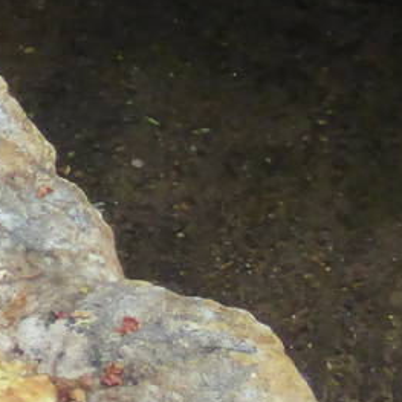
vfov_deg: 10.4
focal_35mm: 167
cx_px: -488
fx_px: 2194
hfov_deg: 9.5
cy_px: 300
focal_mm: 5.4
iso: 400
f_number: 3.6
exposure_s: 1/50
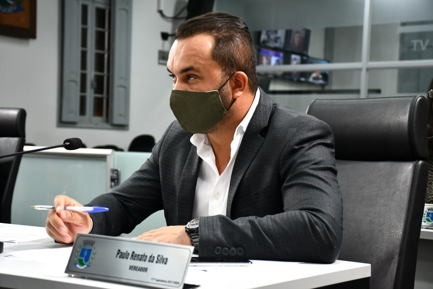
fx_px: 902
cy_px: 144
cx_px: 216
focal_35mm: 75
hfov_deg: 27.0
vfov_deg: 18.2
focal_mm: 50
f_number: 5.6
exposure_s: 1/80
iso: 800
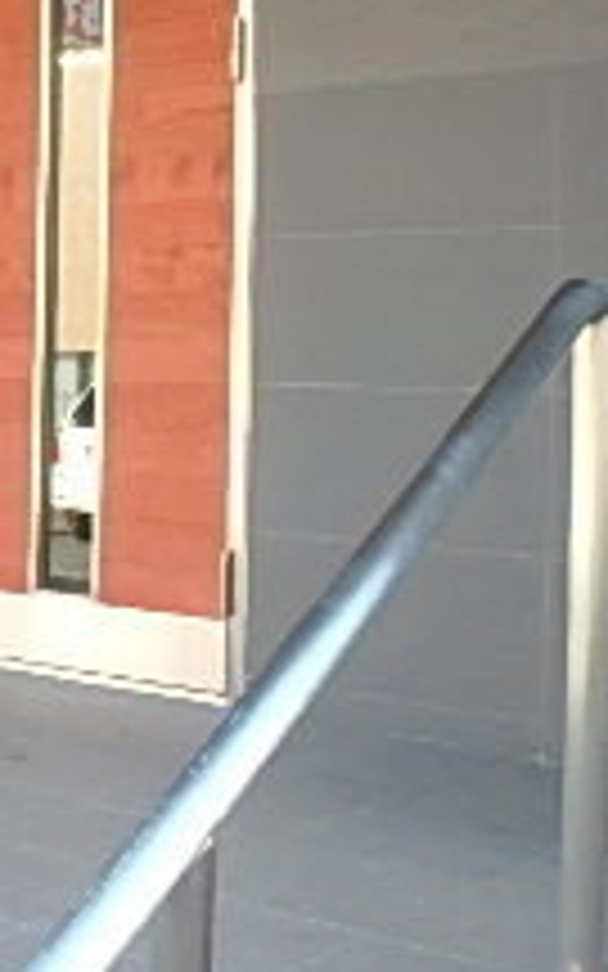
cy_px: 346
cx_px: -369
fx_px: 1750
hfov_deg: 17.3
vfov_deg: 30.9
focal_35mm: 66
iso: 125
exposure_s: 1/100
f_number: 3.5
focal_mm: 3.7
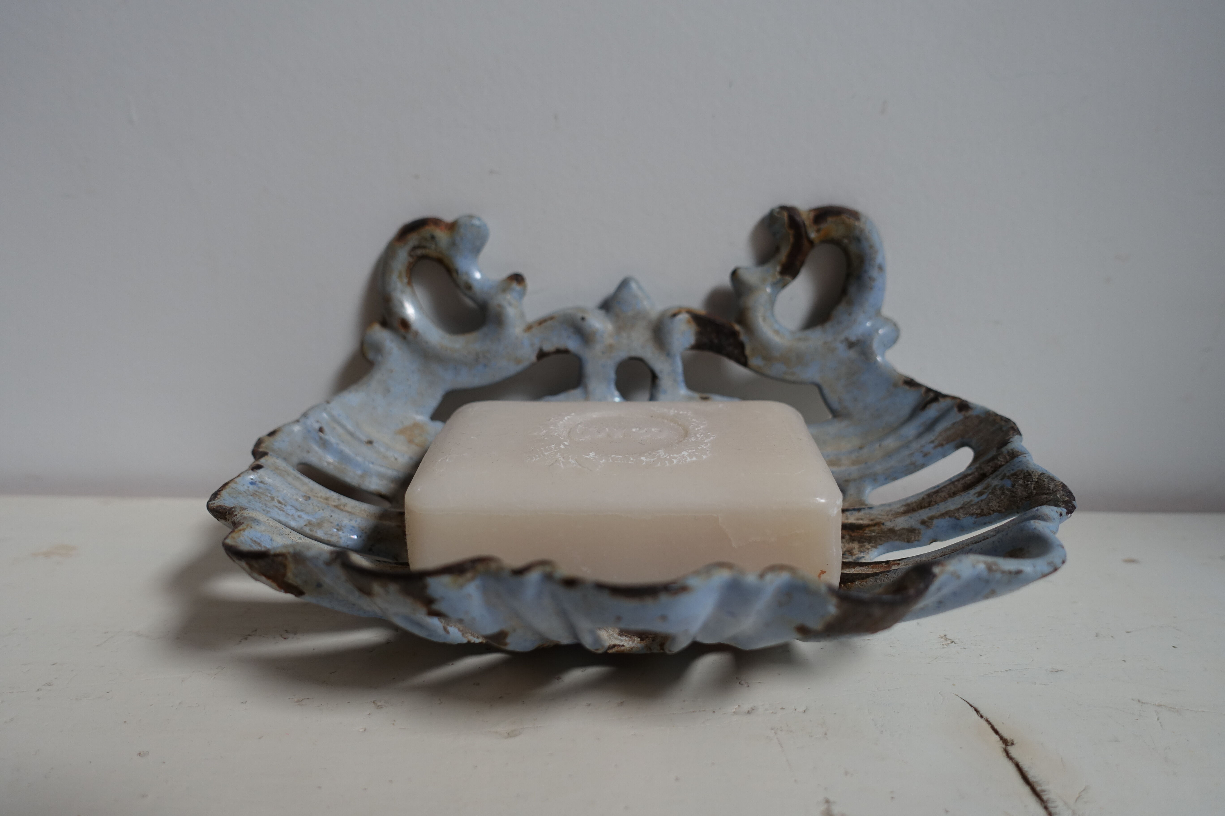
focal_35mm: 24
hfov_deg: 73.7
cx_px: 612
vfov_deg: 53.1
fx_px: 817
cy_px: 408
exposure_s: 1/50
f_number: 2.8
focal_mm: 8.8
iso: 125
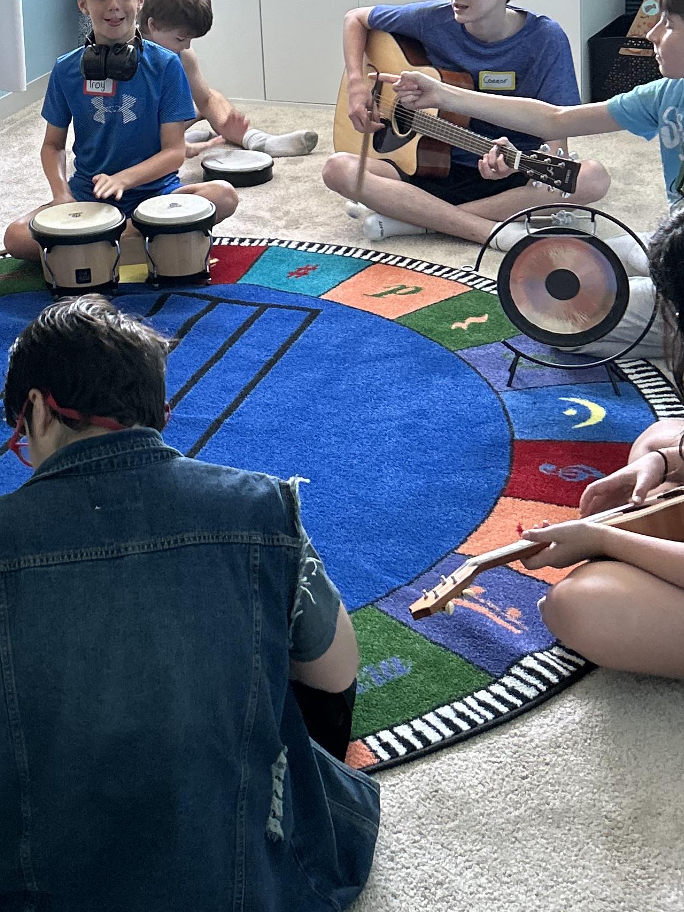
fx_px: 1739
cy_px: 112
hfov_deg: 21.5
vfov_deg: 28.4
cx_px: 10
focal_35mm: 66
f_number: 1.5
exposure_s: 1/105
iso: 125
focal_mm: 5.7
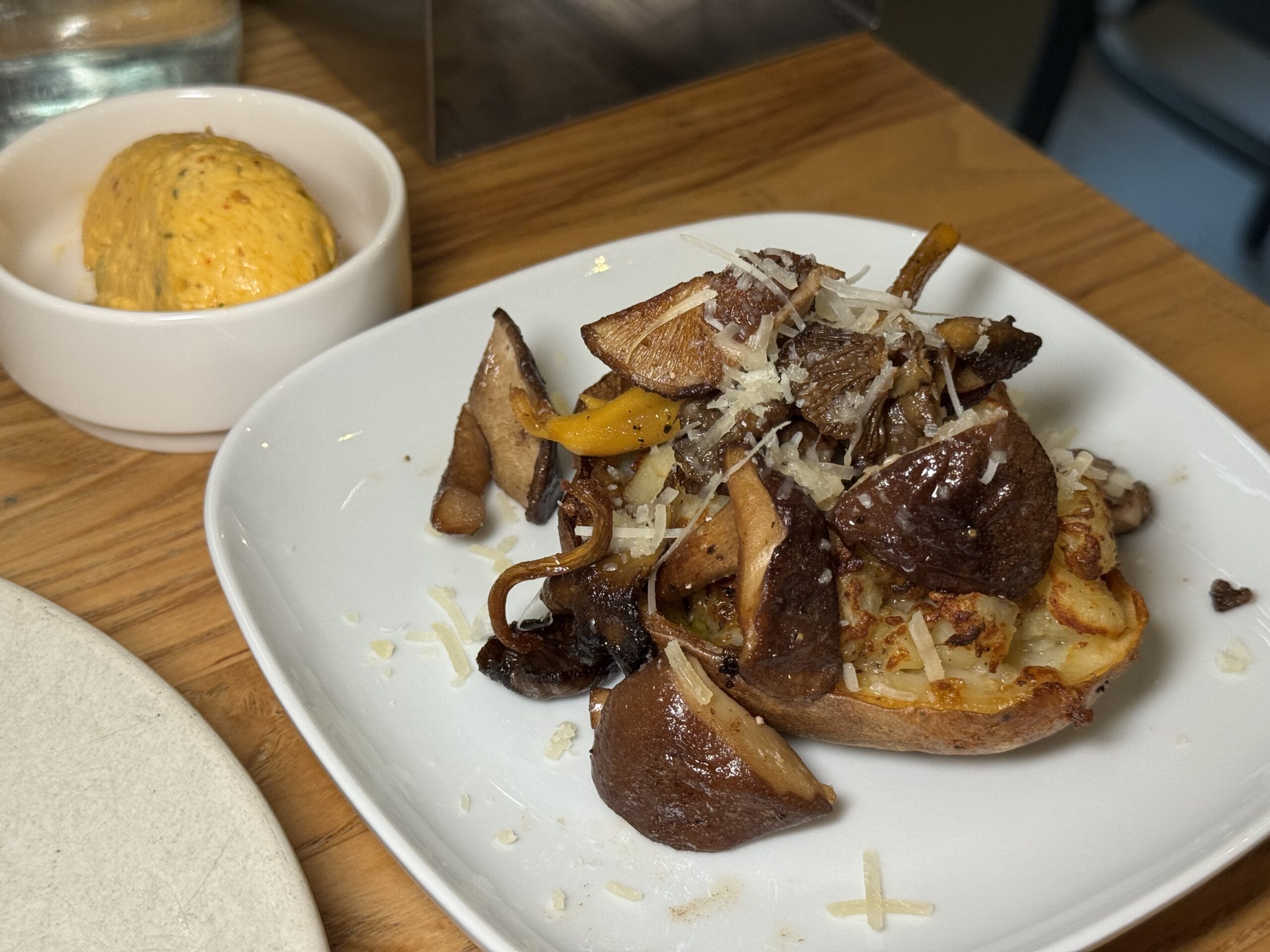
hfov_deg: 39.7
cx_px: 635
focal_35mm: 48
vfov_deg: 30.3
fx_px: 1761
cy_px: 476
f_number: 1.78
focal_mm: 6.76
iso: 250
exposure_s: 1/50
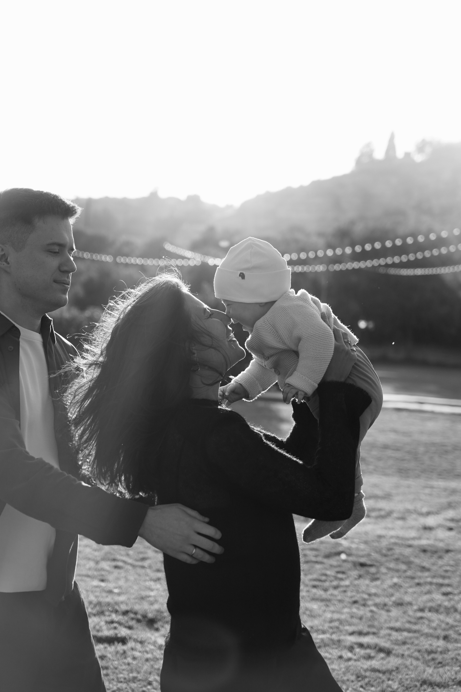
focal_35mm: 68
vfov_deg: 29.7
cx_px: 231
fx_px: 1306
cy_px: 345
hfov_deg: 20.0
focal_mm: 67
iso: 200
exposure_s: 1/1250
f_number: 4
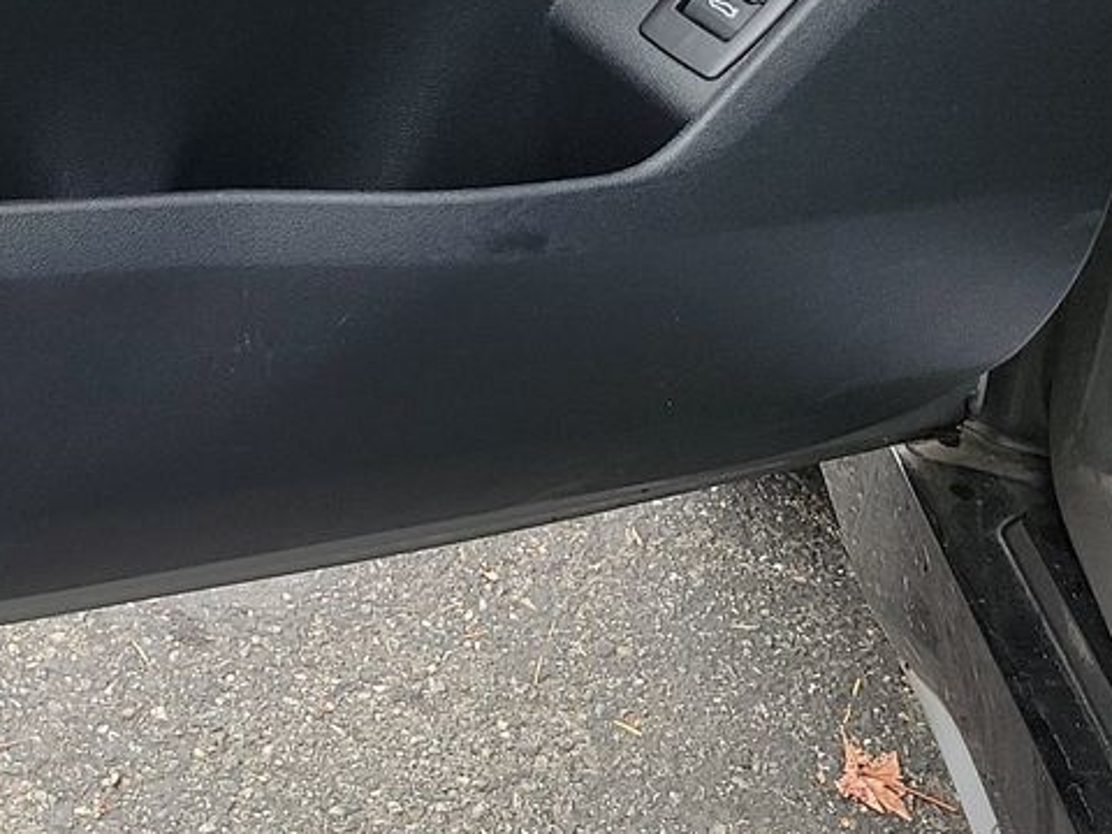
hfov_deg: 21.4
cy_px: -46
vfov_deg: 17.9
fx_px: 2570
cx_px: -433
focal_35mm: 80
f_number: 1.8
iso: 69
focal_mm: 6.7
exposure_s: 1/59
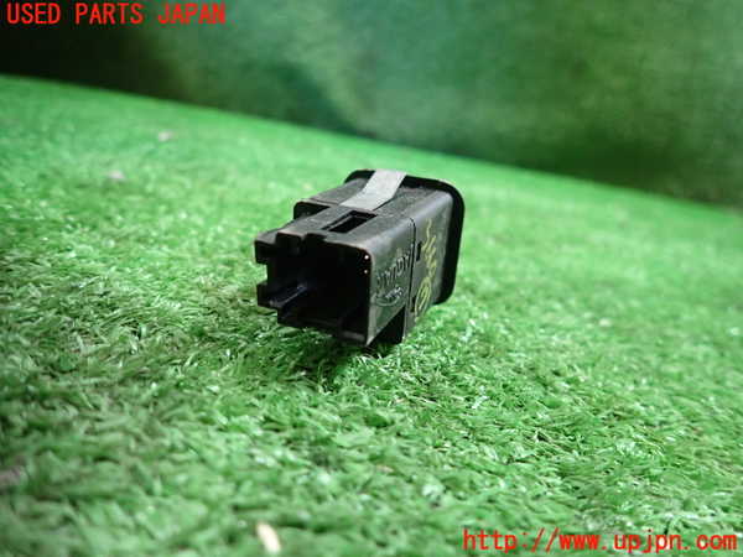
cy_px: 278
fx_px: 537
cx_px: 372
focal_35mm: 25
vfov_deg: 54.9
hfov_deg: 69.4
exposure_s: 1/30
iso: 400
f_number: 2
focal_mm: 4.5
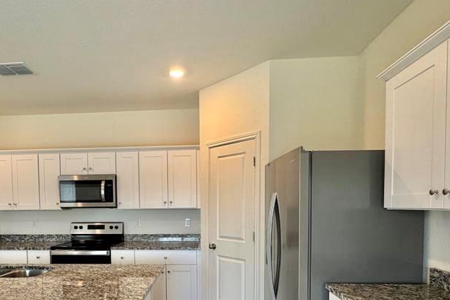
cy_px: 218
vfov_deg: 51.3
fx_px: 300
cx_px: 182
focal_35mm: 24
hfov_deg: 73.0
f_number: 2.2
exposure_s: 1/120
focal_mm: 2.22
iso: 160
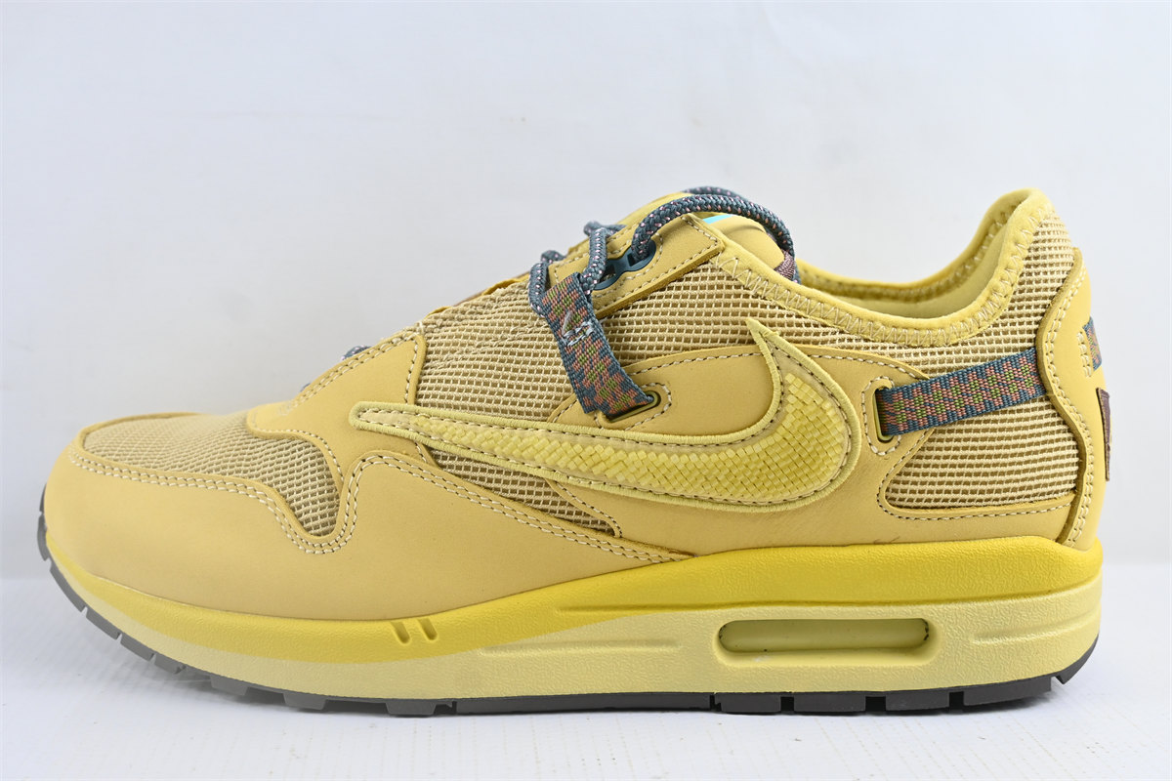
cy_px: 390
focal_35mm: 42
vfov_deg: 31.9
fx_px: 1367
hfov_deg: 46.4
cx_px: 586
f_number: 5
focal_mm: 28
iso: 400
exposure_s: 1/125
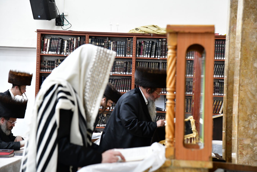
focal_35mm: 105
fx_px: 749
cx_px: 128
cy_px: 86
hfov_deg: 19.5
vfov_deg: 13.0
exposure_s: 1/100
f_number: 5.6
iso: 3200
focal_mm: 105
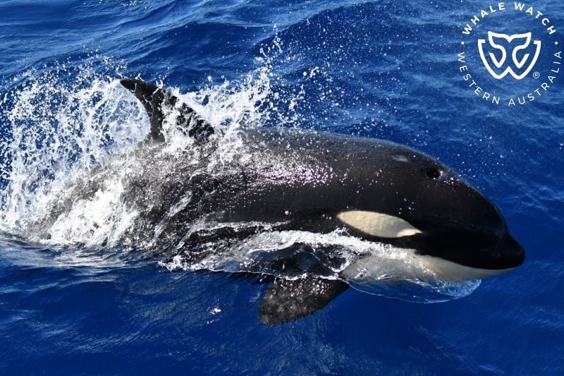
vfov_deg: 9.5
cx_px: 282
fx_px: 2271
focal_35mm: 145
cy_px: 188
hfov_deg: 14.2
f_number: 5.6
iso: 2200
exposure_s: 1/8000
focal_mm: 145
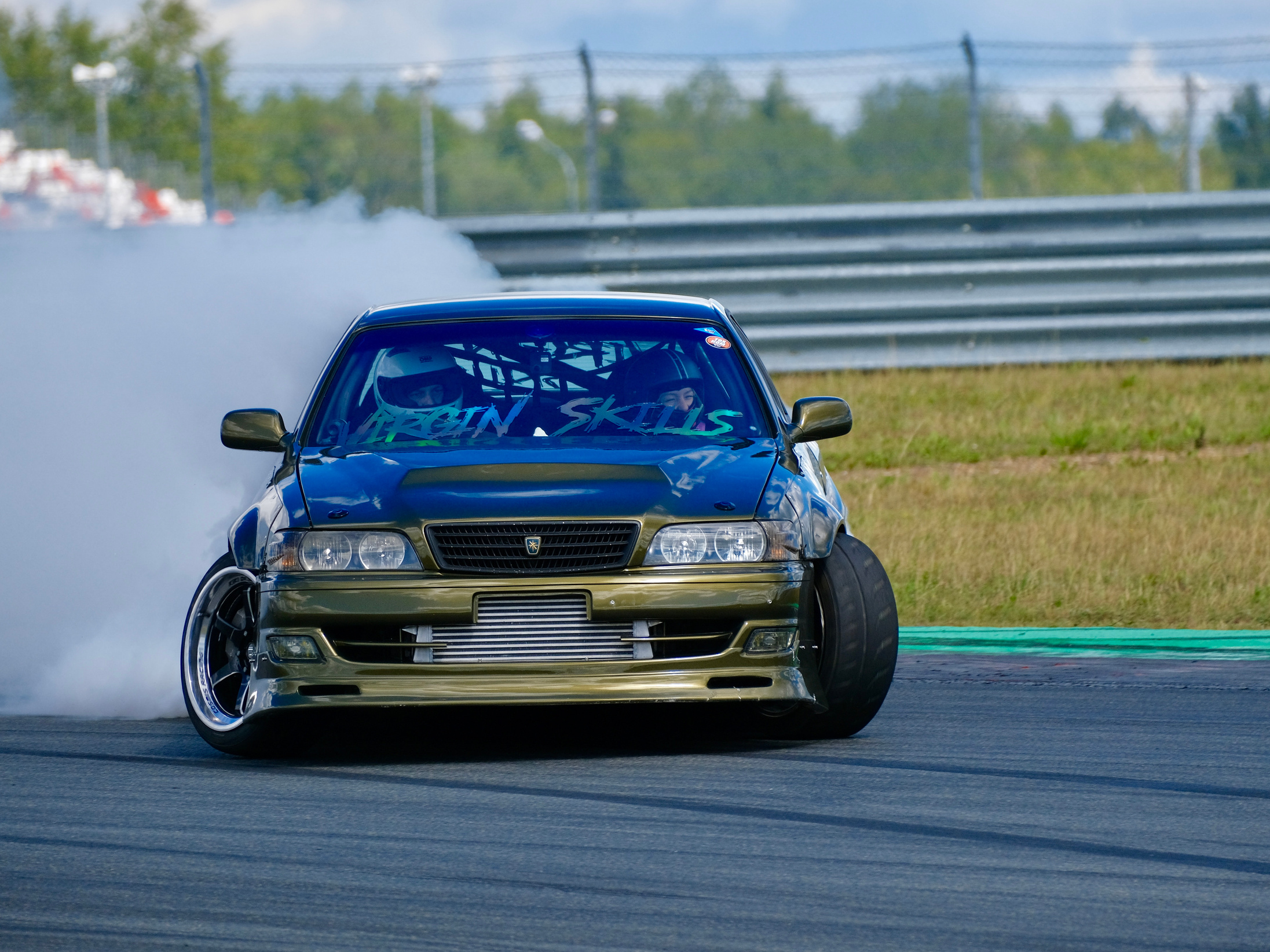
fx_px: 18529
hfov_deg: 3.9
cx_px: 631
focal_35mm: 505
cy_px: 482
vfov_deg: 2.9
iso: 320
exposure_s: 1/1400
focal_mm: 300
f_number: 5.6
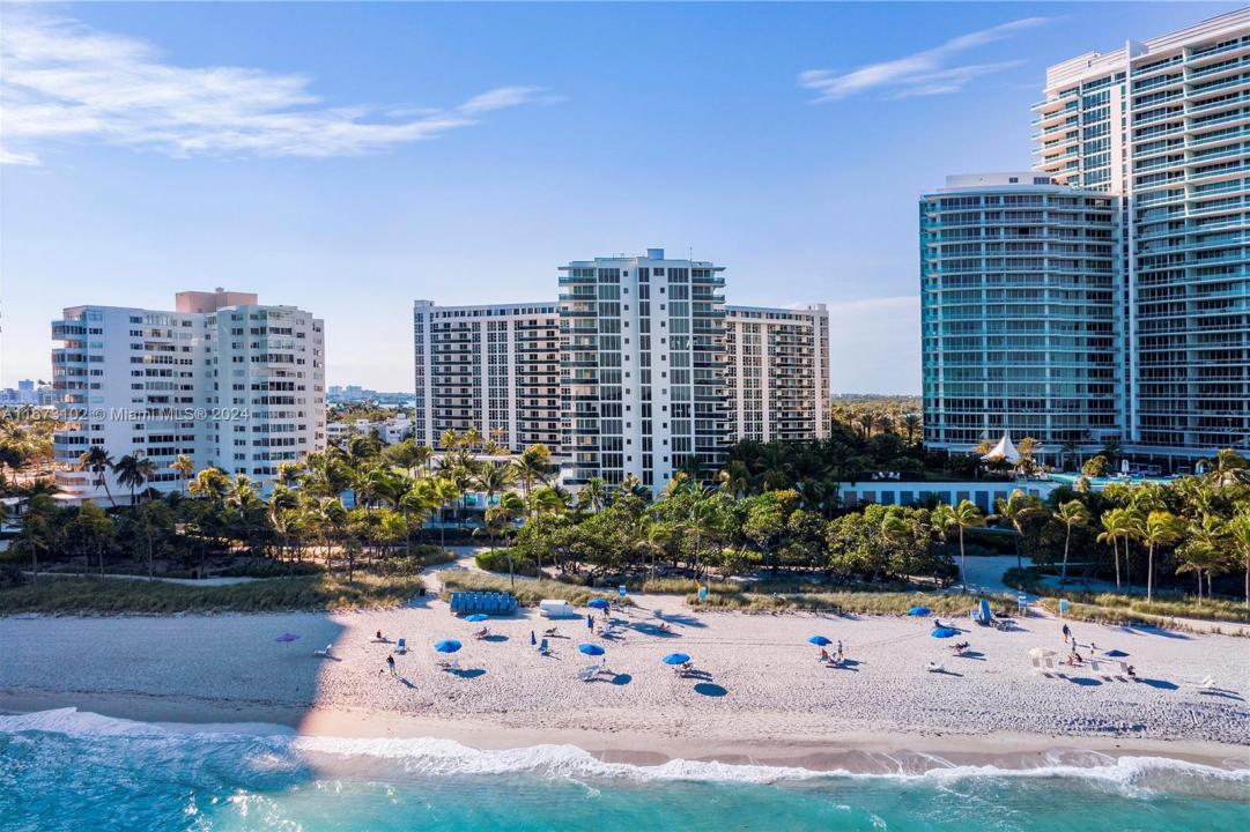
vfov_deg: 46.4
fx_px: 972
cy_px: 416
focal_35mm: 28
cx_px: 625
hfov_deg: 65.5
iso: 100
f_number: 10
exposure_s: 1/240
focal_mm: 10.26
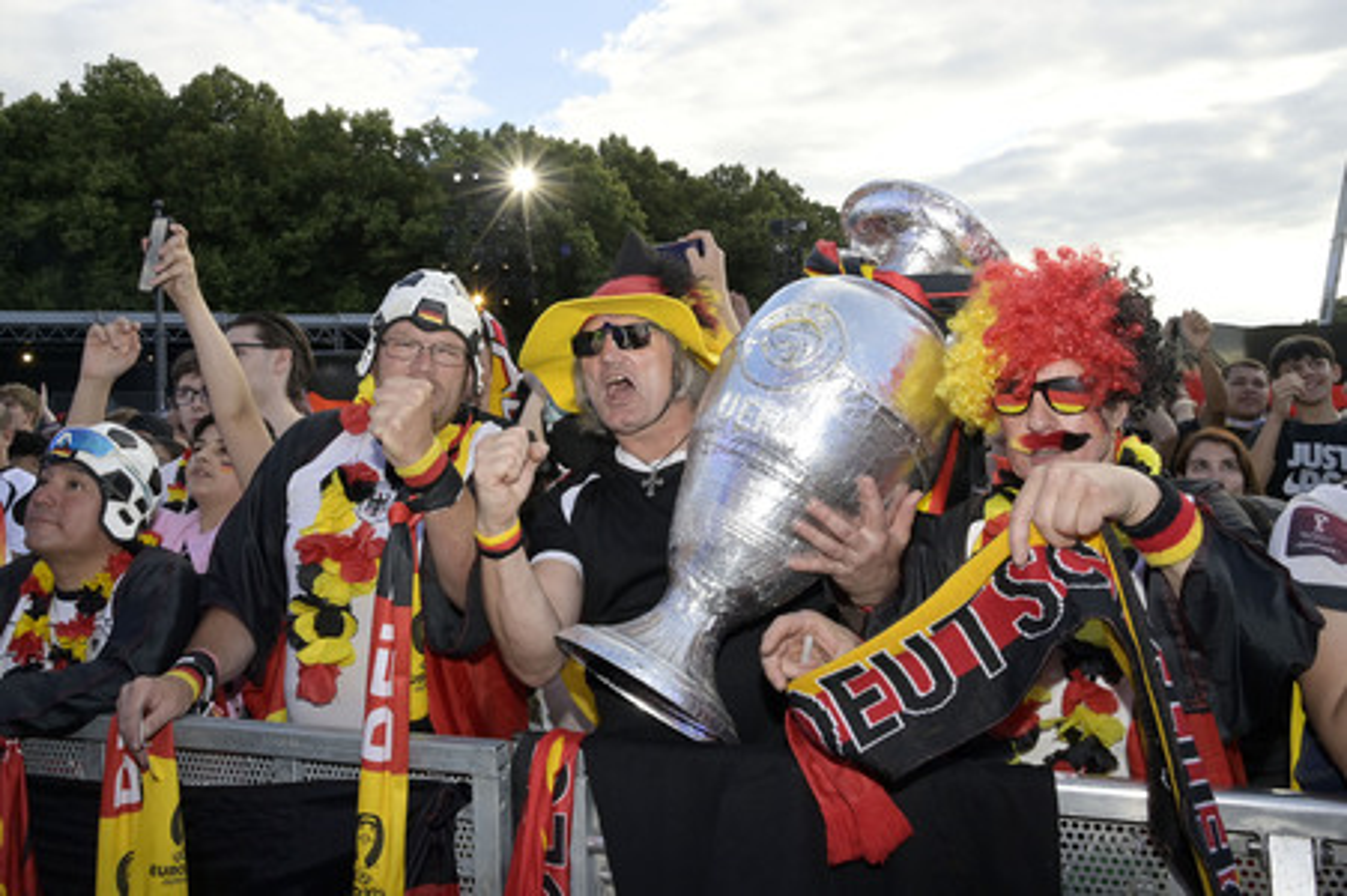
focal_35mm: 30
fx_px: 1122
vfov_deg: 43.5
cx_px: 674
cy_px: 448
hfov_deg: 62.0
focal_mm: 30
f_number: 18
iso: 1000
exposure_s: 1/160
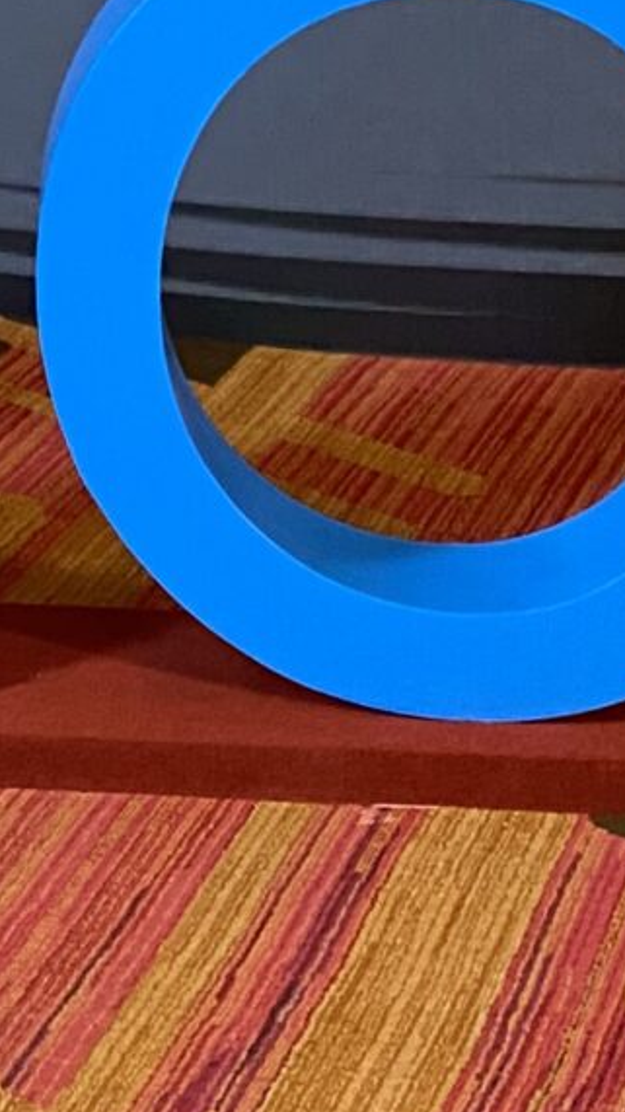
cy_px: -520
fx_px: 3743
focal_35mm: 127
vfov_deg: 15.6
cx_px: -627
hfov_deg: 9.0
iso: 320
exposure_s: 1/50
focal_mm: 4.25
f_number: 1.8
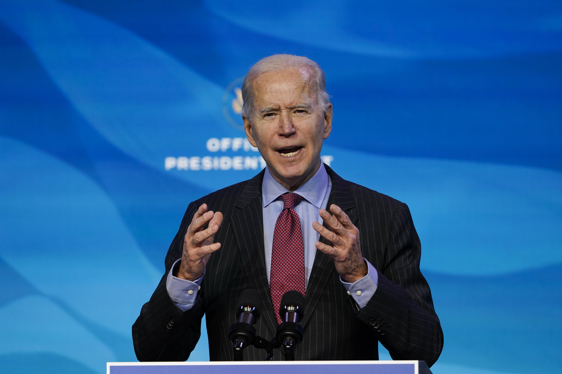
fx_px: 4823
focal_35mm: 309
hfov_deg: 6.7
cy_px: 187
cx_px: 281
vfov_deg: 4.4
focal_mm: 309
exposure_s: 1/200
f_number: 5.6
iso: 1600
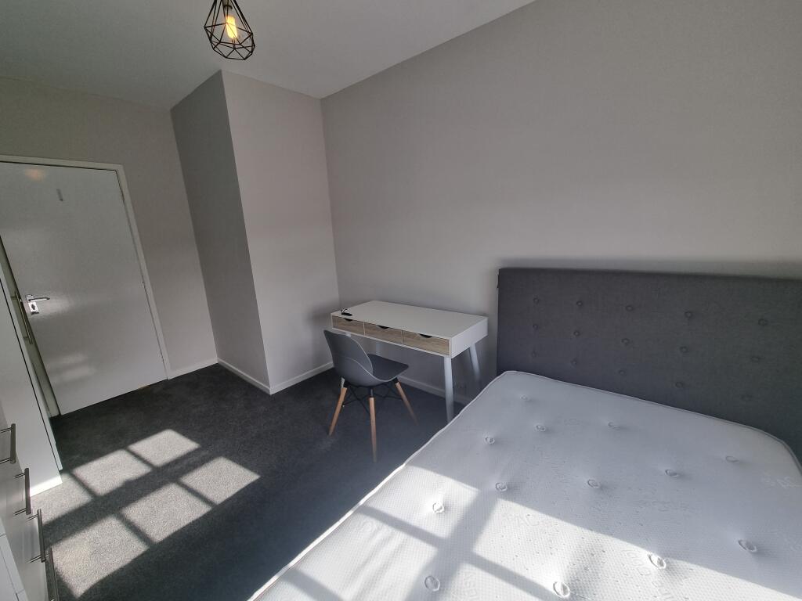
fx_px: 301
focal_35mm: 13
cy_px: 300
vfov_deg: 89.9
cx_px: 401
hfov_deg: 106.2
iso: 50
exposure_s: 1/329
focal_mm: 2.2
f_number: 2.2
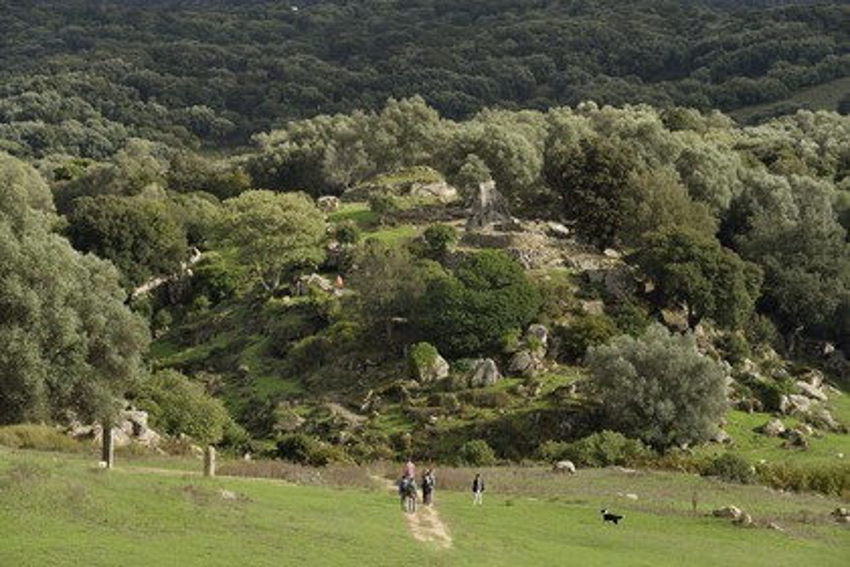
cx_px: 425
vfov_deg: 12.5
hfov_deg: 18.6
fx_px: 2597
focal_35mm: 110
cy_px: 284
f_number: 8
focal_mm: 110
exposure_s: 1/250
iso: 200
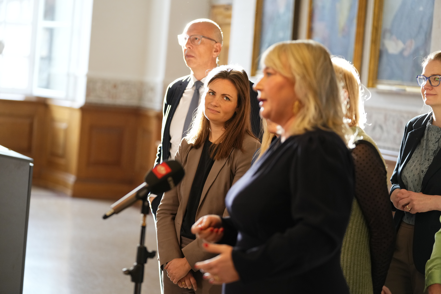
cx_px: 220
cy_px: 147
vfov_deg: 13.0
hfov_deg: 19.5
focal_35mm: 105
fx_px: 1286
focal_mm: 105
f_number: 2.8
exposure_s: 1/250
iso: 2500
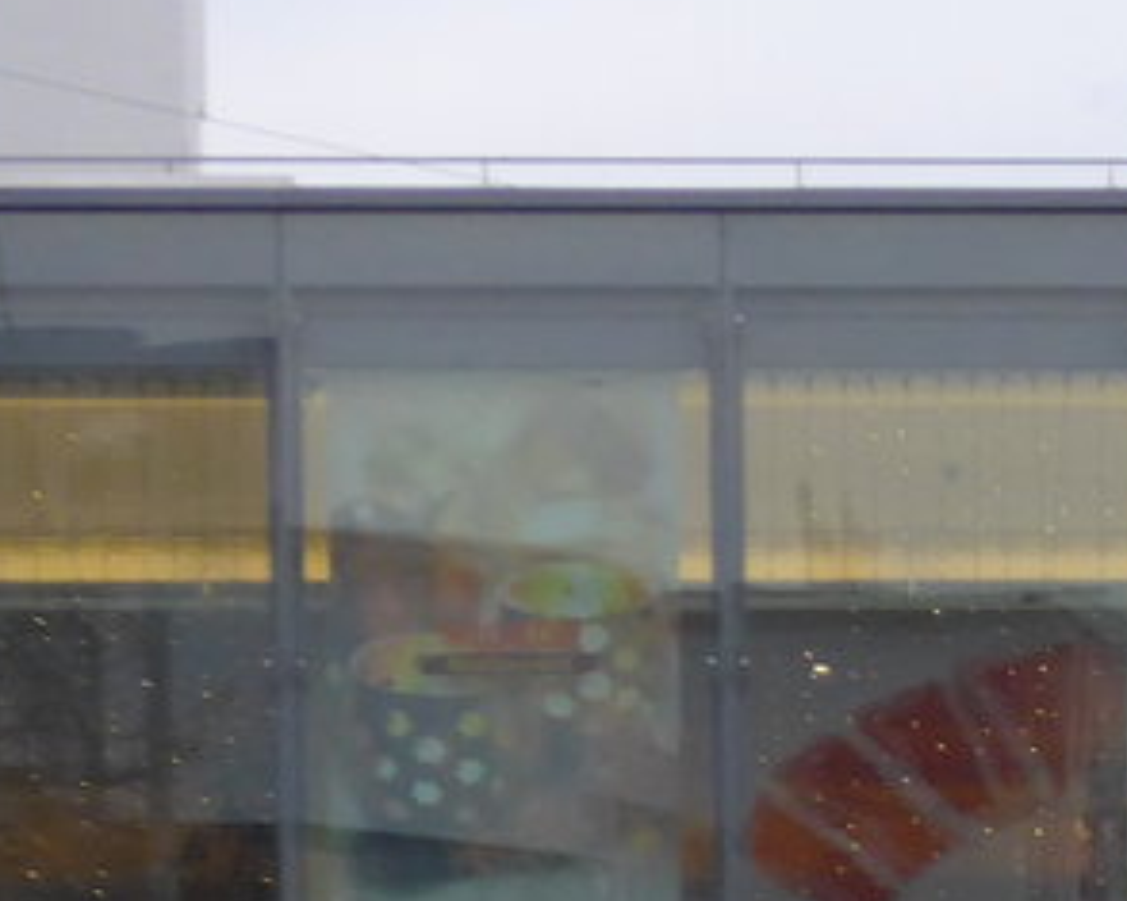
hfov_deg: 4.9
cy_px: 1664
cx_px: 2258
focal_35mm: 386
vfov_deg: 4.0
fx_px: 12871
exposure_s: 1/160
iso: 400
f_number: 4.7
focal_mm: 19.2
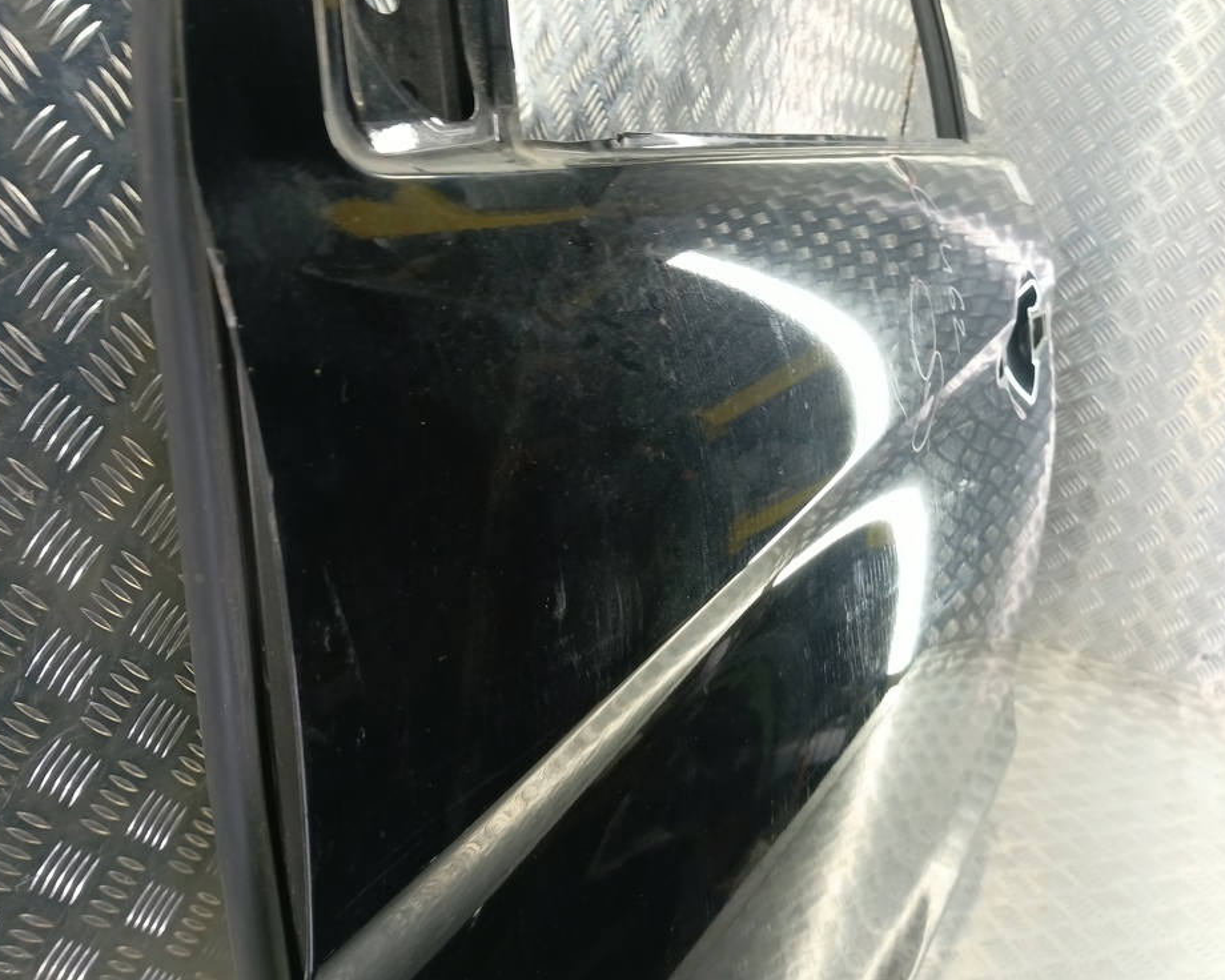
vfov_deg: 56.8
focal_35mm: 25
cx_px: 558
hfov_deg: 68.0
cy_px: 491
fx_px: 906
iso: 241
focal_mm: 4.11
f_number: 1.6
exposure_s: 1/50
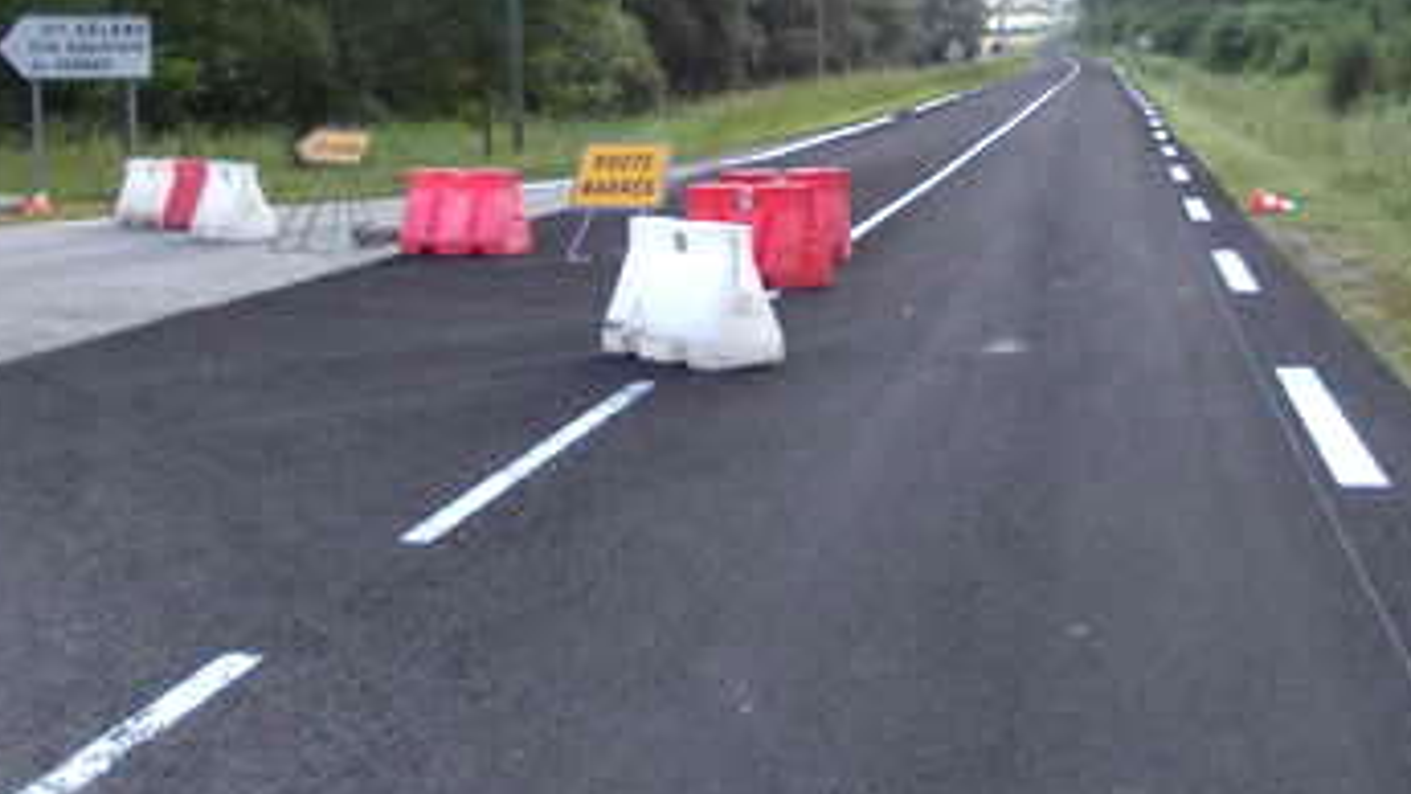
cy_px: 225
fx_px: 1983
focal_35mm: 53
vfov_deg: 22.5
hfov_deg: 38.9
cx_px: 900
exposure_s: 1/250
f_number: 2.7
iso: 80
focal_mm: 4
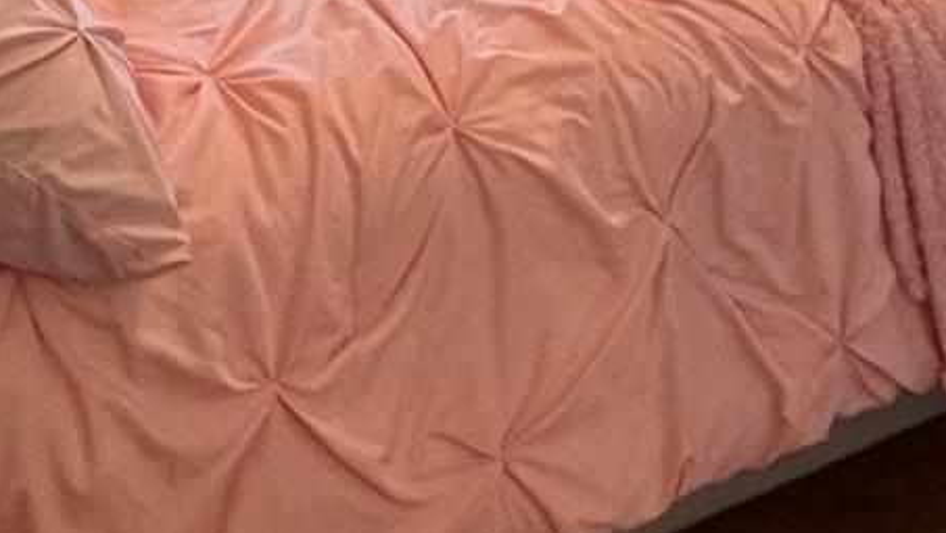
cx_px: 361
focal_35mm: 69
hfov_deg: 30.5
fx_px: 1731
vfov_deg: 14.3
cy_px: -558
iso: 320
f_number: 2.2
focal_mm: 2.22
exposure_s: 1/120
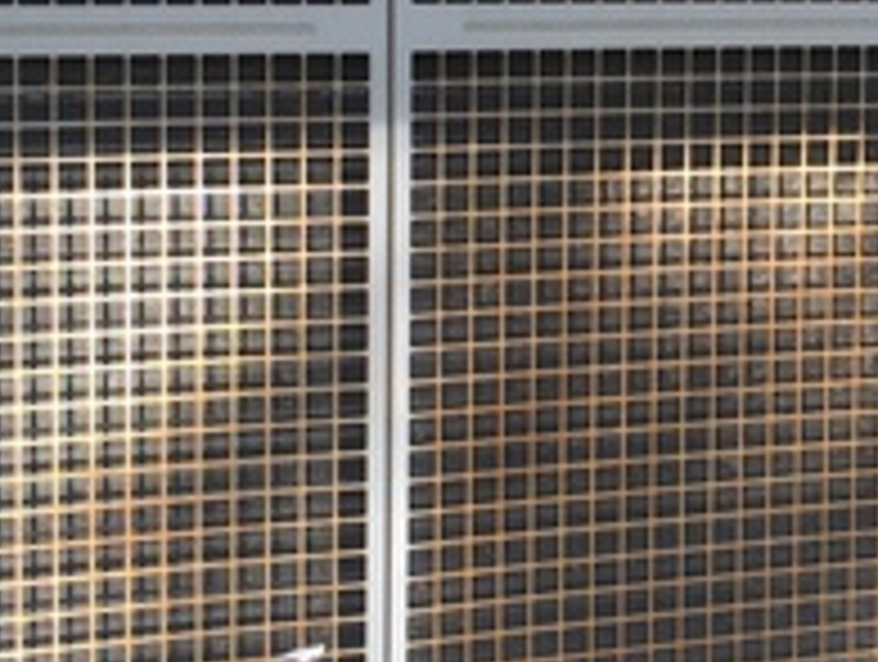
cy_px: 99
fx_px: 2414
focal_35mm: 95
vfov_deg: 15.5
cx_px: 747
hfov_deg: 20.3
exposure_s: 1/100
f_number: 2.2
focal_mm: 4.15
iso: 40
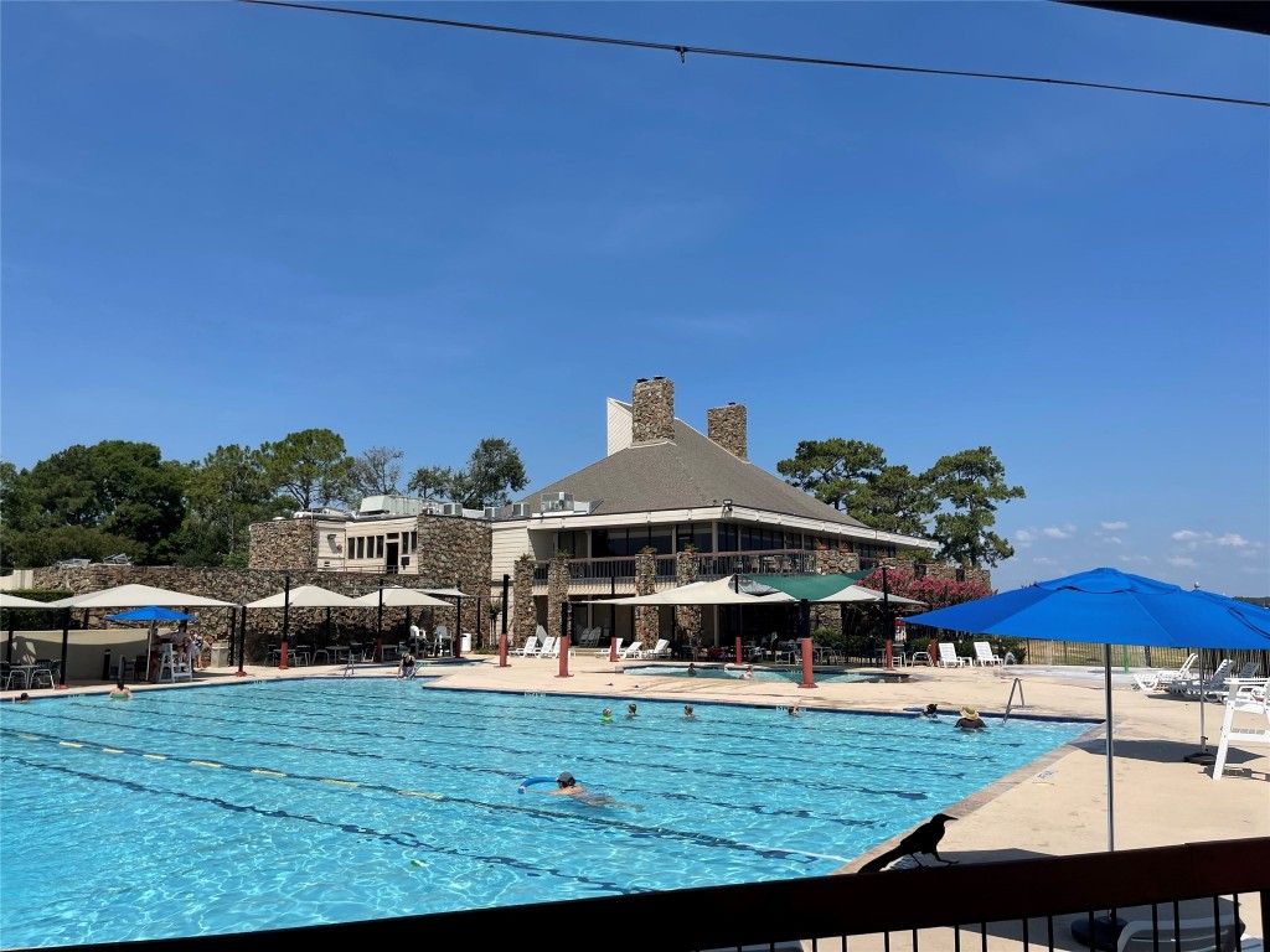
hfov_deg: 67.3
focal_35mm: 26
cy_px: 476
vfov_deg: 53.1
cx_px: 635
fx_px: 954
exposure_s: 1/5376
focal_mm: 5.1
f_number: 1.6
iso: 32
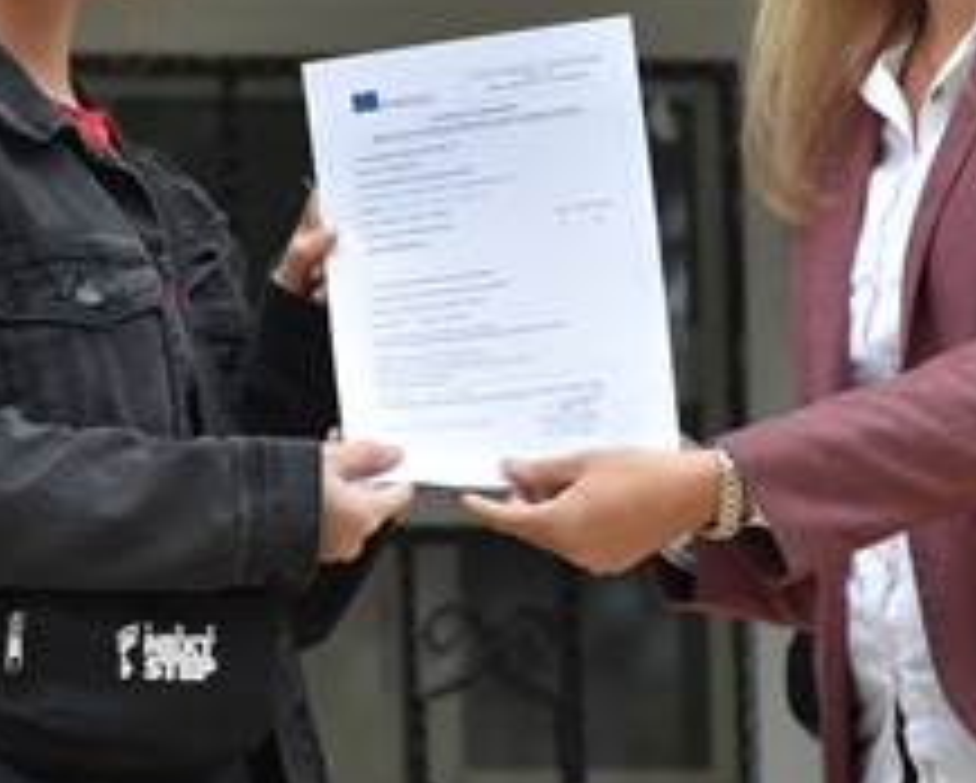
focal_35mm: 545
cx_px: 679
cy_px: 297
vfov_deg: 2.8
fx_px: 15757
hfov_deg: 3.5
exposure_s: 1/640
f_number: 6.3
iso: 800
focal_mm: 140
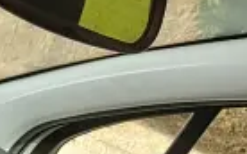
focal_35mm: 113
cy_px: 376
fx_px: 760
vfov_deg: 10.0
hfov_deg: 15.6
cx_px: -209
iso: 100
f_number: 1.8
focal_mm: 5.56
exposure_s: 1/177
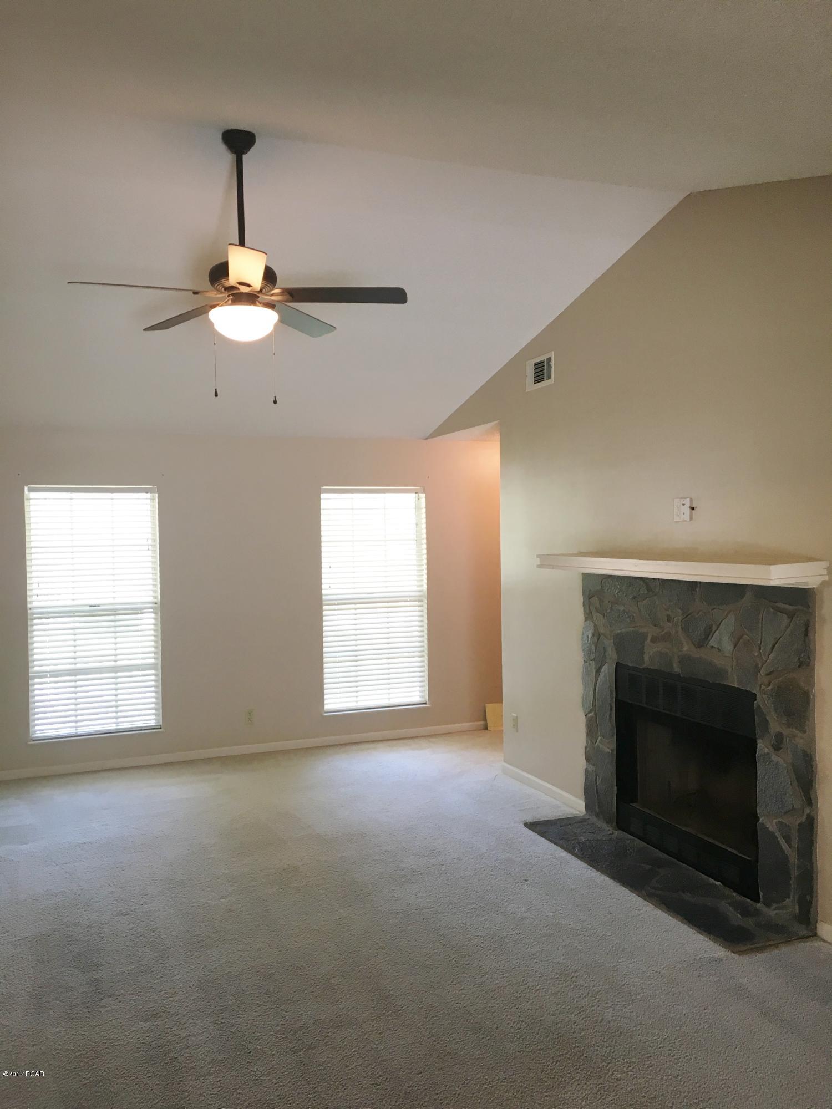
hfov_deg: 48.2
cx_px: 416
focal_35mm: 29
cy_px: 554
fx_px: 929
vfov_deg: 61.7
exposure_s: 1/30
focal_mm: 4.15
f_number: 2.2
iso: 50
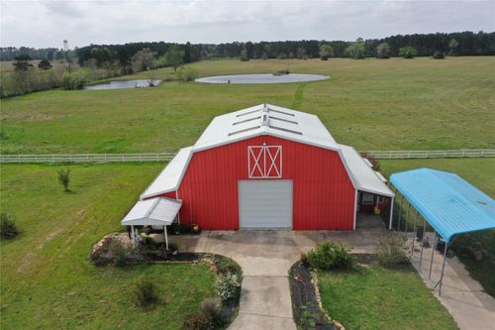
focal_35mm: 28
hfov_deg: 65.5
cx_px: 248
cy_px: 165
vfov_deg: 46.4
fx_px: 385
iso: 100
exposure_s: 1/160
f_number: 10
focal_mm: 10.26
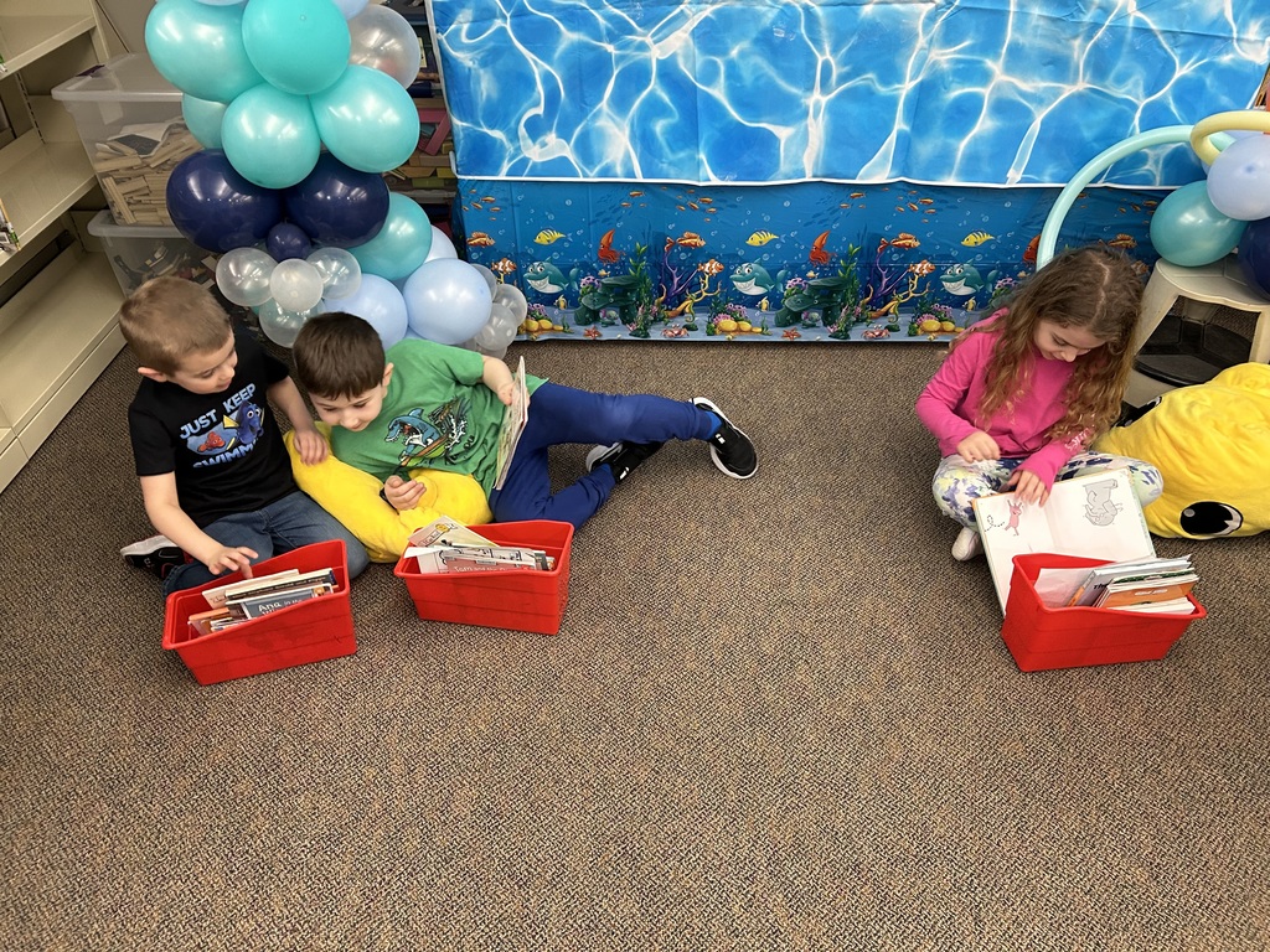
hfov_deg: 67.3
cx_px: 635
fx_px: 954
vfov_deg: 53.1
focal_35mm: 26
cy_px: 476
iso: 250
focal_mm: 5.7
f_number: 1.5
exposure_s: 1/60
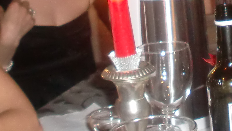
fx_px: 707
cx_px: 160
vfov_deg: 10.3
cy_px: -43
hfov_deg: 18.6
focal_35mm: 115
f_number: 2.6
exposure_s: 1/60
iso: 320
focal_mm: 4.65
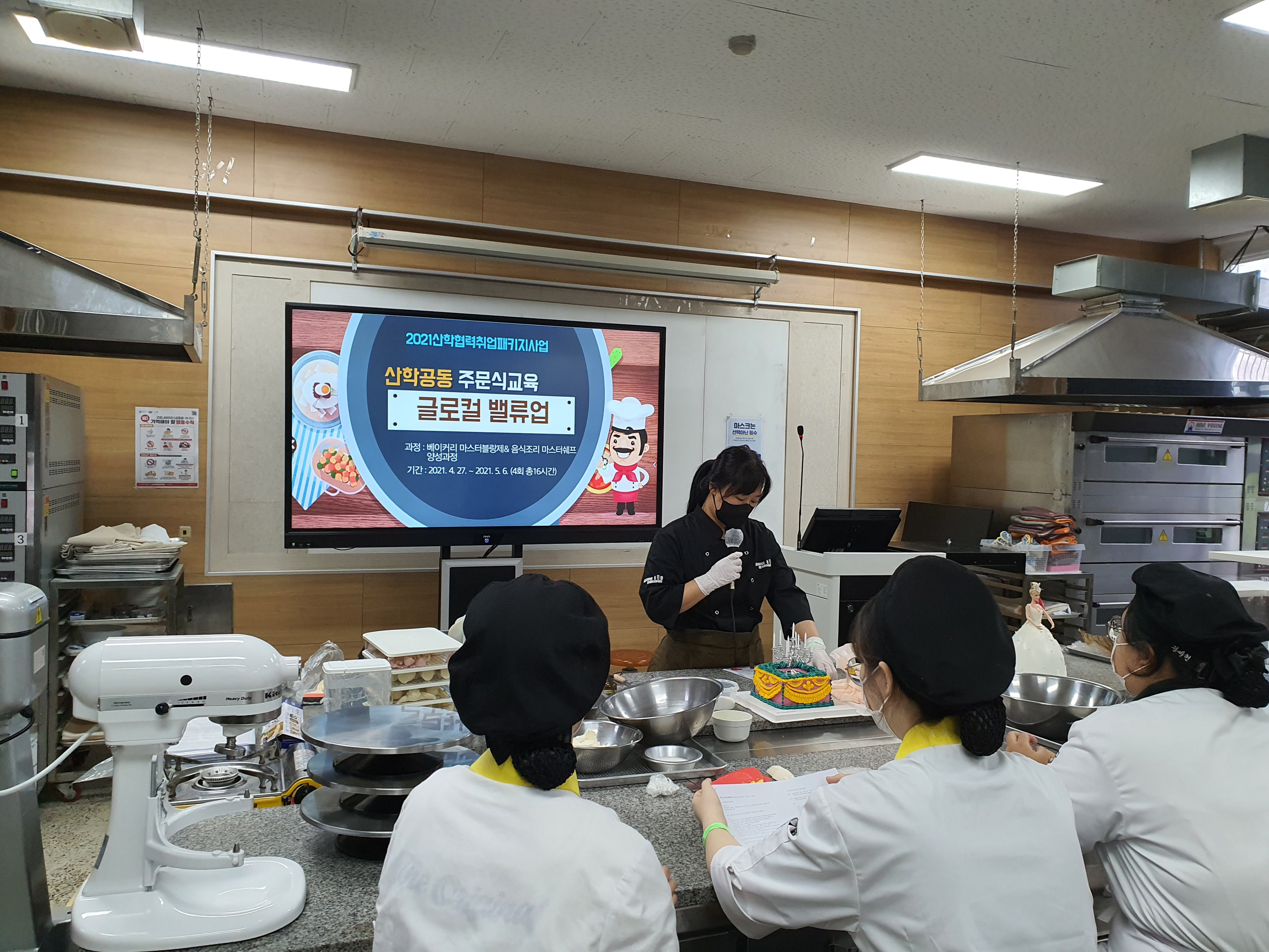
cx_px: 634
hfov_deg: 67.3
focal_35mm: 26
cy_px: 476
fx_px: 953
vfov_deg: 53.1
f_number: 2.4
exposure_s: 1/120
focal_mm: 4.3
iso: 200
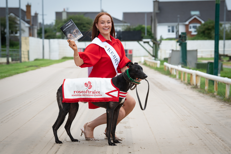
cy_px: 77
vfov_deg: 9.8
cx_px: 116
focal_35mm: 140
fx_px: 898
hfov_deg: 14.7
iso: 640
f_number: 6.3
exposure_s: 1/640
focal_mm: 140
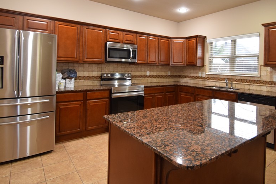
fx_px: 161
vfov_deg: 58.2
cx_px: 151
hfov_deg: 81.0
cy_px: 62
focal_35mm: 21
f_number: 4.5
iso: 800
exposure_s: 1/80
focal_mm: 10
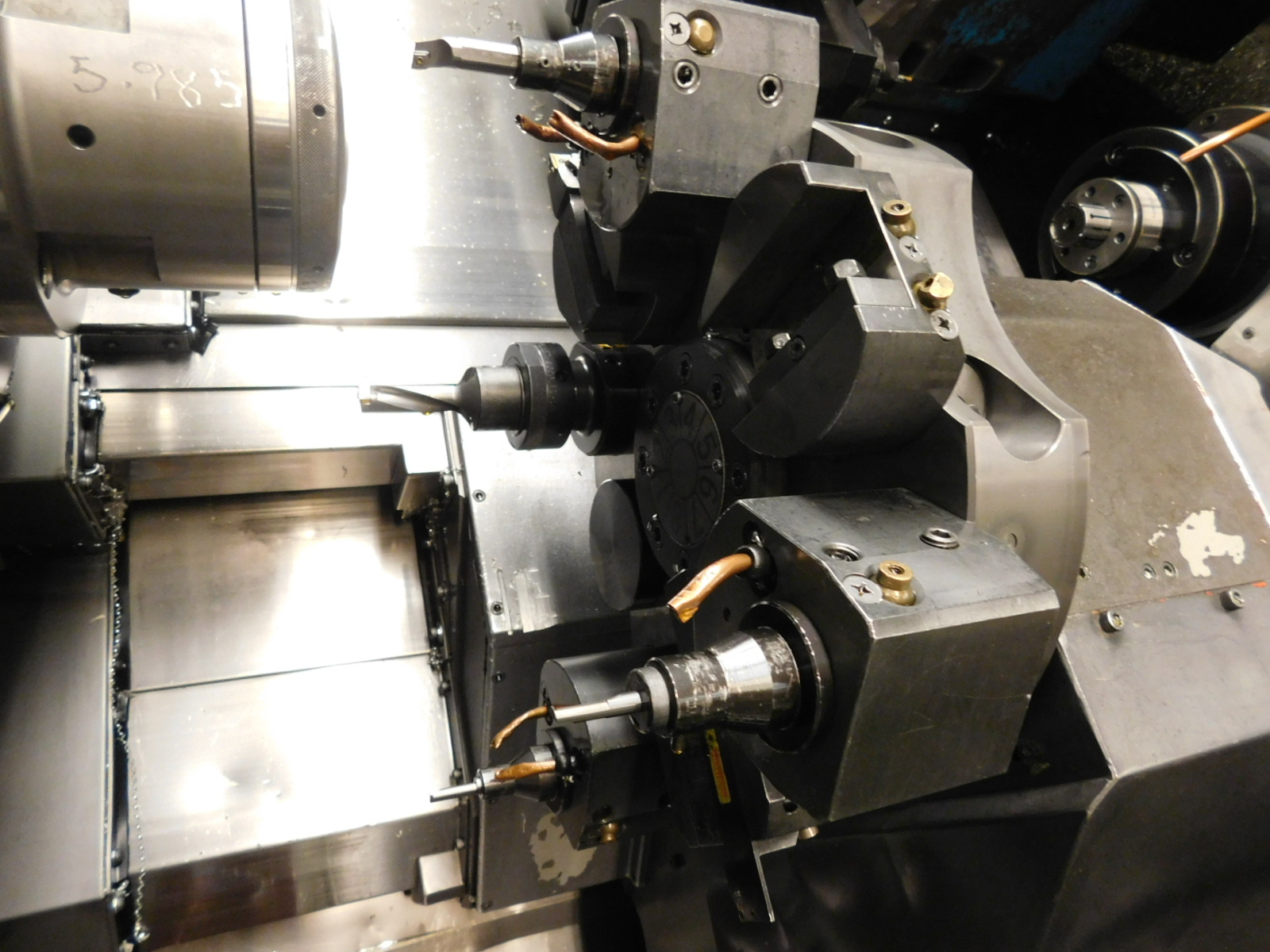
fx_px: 844
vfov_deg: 58.9
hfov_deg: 73.9
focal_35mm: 23
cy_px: 476
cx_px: 635
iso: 400
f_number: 3
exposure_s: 1/20
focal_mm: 4
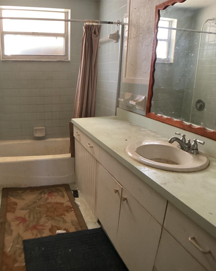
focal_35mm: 38
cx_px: 62
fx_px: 304
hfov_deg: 38.4
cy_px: 136
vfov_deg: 47.9
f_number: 1.8
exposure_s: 1/33
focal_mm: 3
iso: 250
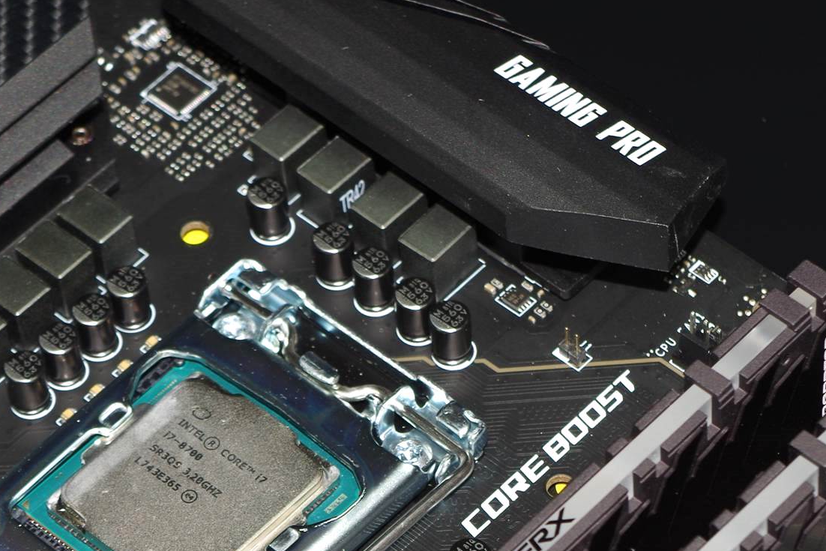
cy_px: 561
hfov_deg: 11.2
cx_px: 289
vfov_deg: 7.5
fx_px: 4199
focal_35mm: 183
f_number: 9
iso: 100
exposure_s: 1/40
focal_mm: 55
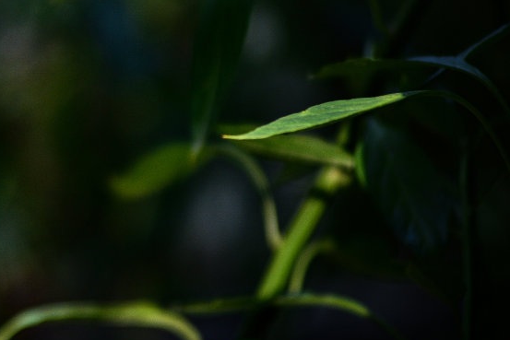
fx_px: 8204
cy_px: 64
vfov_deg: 2.4
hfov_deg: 3.5
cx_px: -226
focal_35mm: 579
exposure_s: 1/320
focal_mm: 200
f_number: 2.8
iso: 200
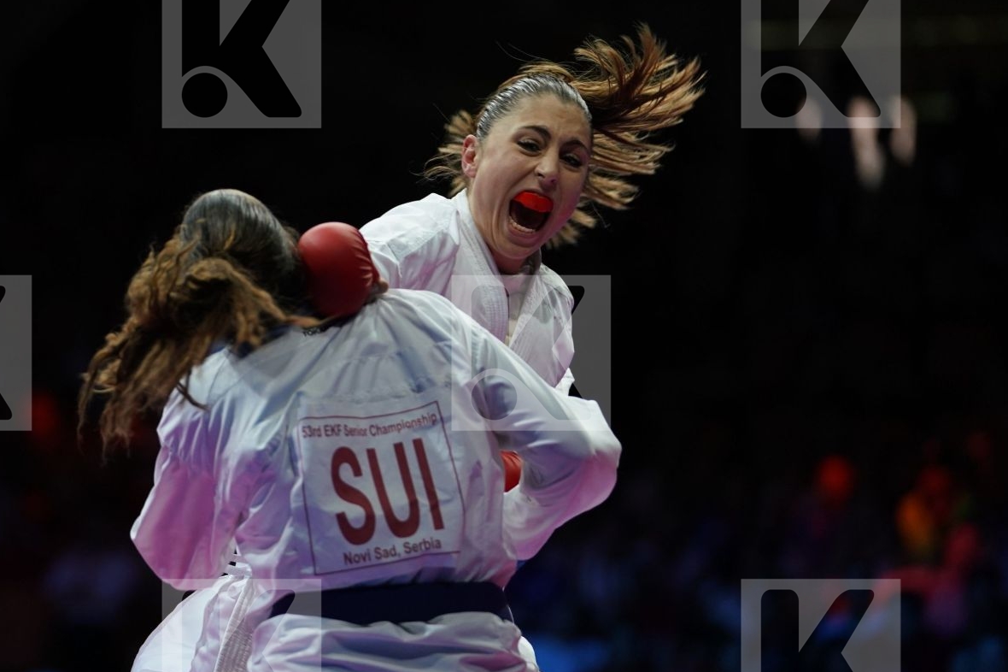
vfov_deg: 5.2
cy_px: 353
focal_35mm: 264
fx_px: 7389
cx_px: 242
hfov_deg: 7.8
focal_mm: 173
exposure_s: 1/1000
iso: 1600
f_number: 2.8
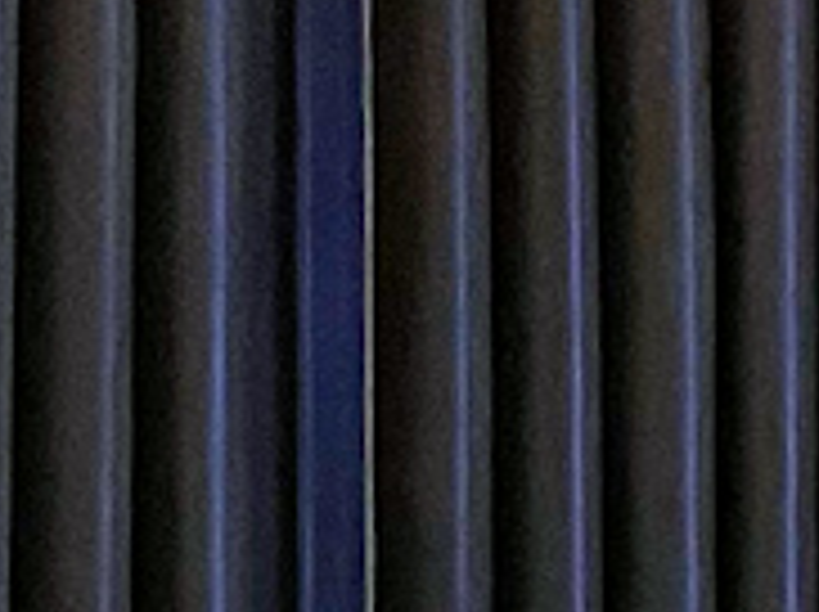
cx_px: 2907
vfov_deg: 7.9
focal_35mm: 186
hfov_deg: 8.1
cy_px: 700
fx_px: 4395
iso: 250
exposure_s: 1/50
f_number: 1.6
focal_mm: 5.1
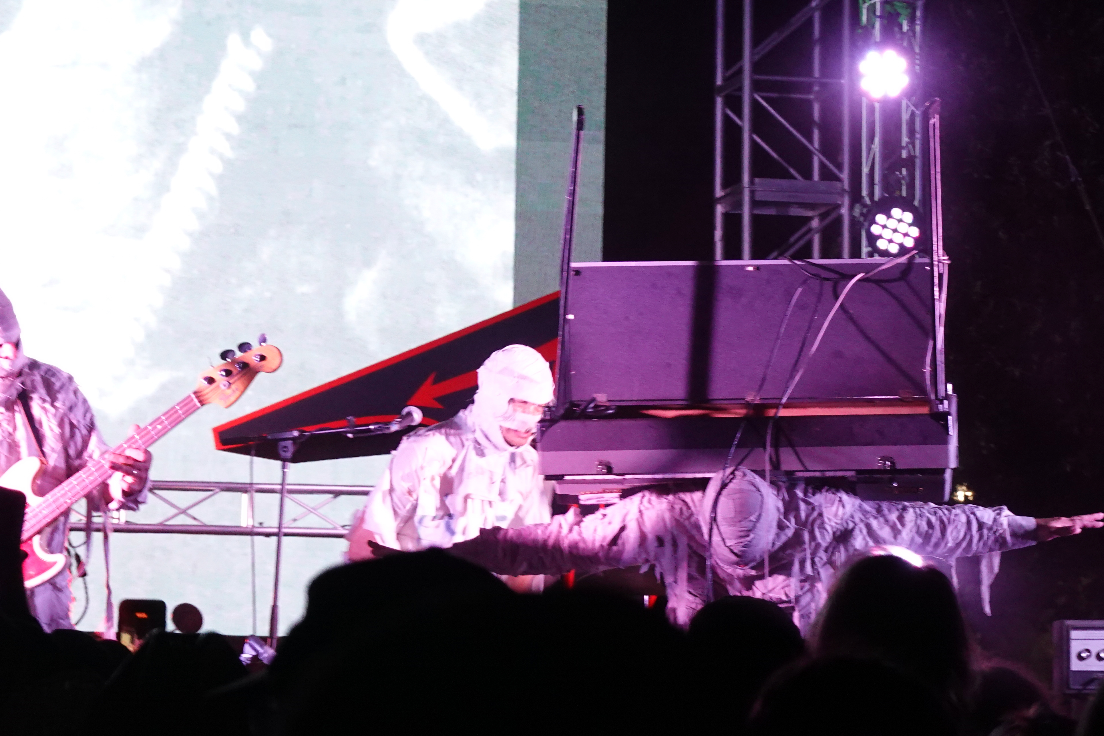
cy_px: 357
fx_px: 4998
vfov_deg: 8.4
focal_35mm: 163
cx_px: 655
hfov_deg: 12.6
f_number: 4.5
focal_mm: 41.93
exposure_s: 1/60
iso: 1000
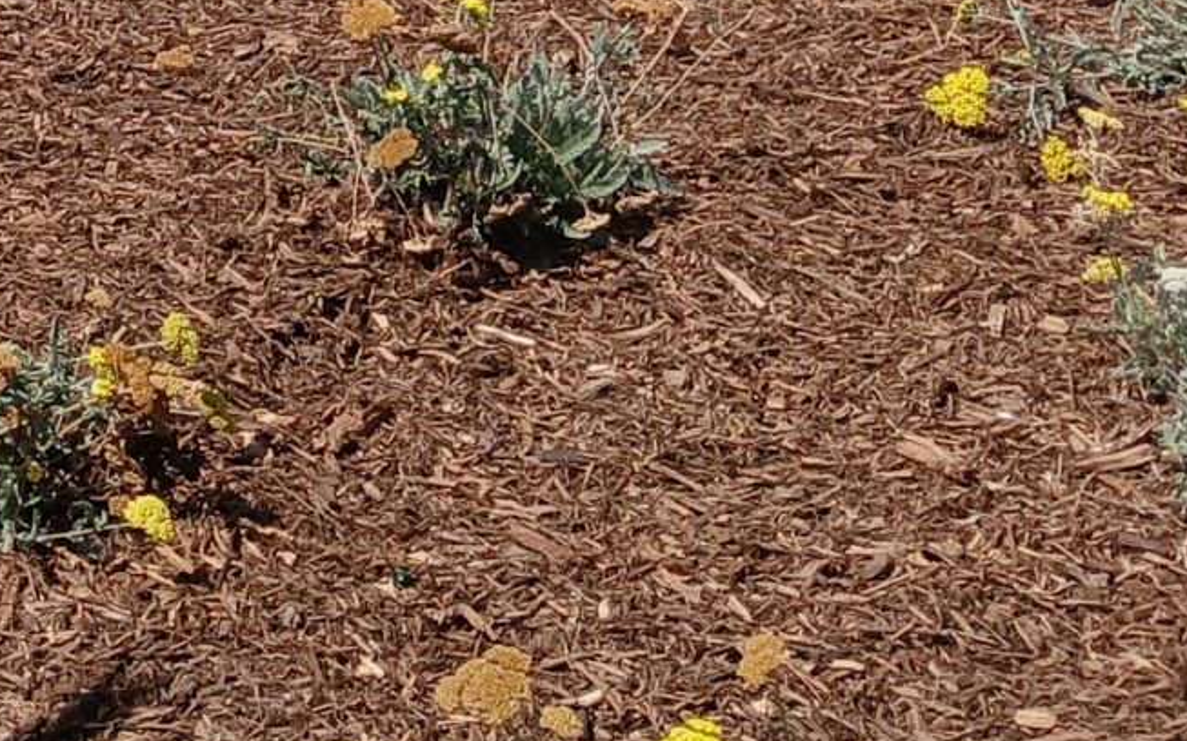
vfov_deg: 10.6
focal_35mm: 108
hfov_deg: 16.7
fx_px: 3493
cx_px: -813
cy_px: -981
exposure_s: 1/614
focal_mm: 3.98
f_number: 1.8
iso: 20
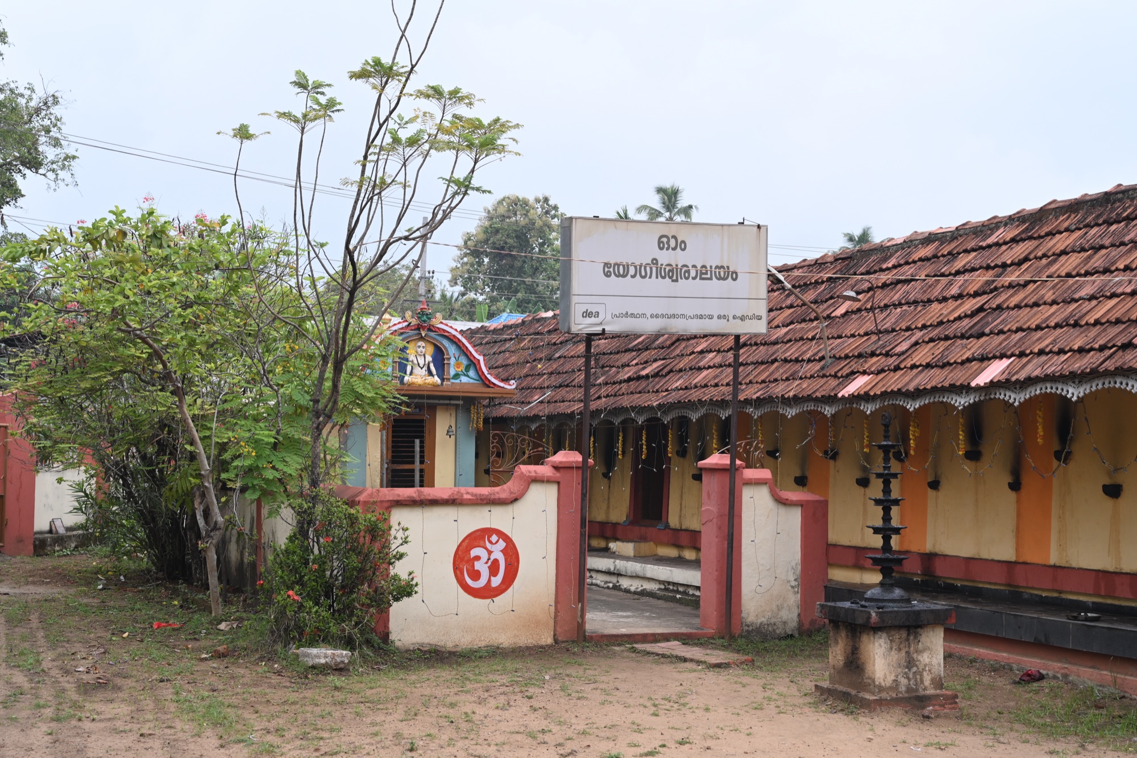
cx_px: 568
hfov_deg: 43.6
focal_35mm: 45
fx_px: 1421
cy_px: 379
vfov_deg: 29.9
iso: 250
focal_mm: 45
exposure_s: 1/160
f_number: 5.6
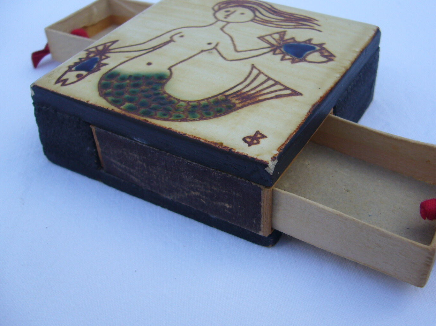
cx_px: 252
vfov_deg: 35.1
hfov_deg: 45.6
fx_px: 516
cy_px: 169
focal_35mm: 41
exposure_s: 1/200
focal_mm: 5.8
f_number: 2.8
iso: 80
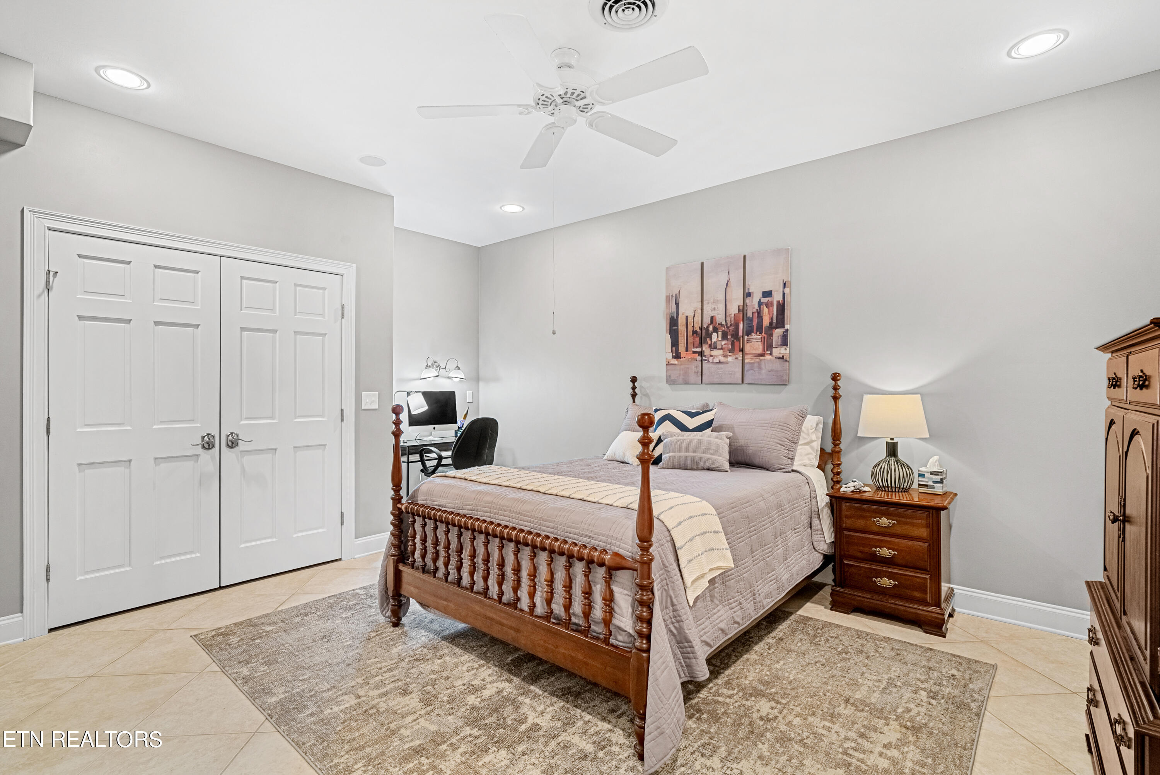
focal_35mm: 16
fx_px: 516
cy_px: 388
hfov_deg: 96.7
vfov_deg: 73.8
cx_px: 580
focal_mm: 16
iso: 250
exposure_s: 1/60
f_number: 8
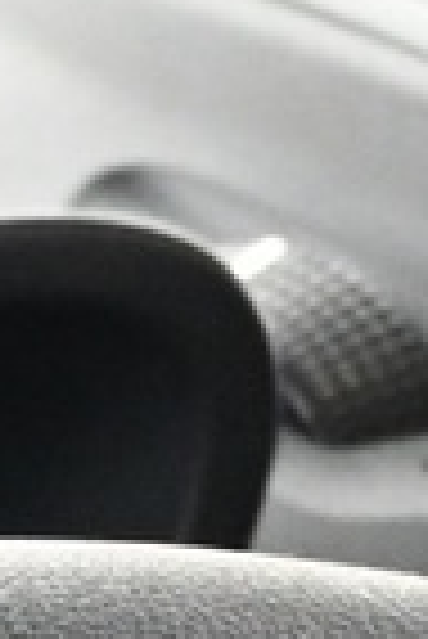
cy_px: 1102
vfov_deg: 4.1
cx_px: -212
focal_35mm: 496
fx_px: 8818
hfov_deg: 2.8
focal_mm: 29
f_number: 4.8
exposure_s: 1/8
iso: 1600
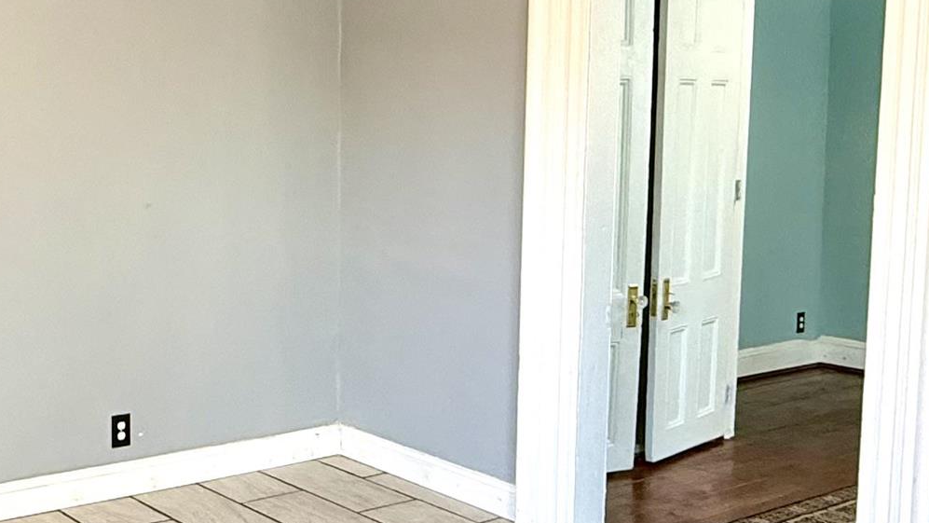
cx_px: 166
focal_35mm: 47
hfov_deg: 41.5
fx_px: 1158
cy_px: 231
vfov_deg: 25.4
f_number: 2.2
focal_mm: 2.22
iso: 200
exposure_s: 1/99
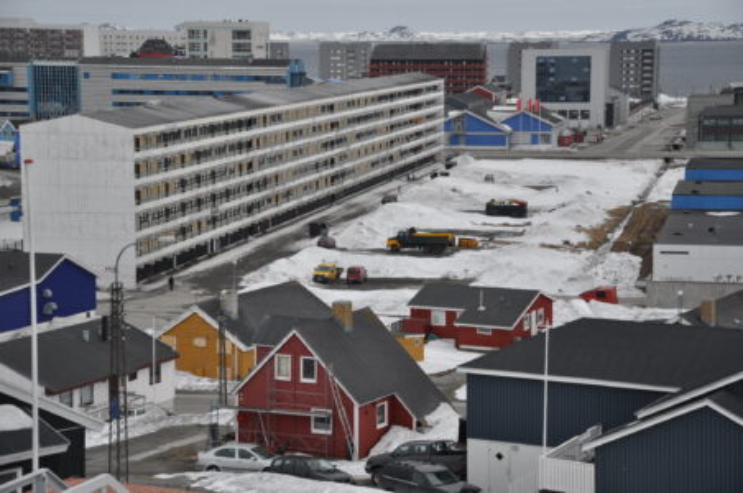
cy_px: 246
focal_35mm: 93
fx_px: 1917
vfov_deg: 14.7
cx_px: 372
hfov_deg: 21.9
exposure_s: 1/160
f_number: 6.3
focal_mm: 62
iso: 200
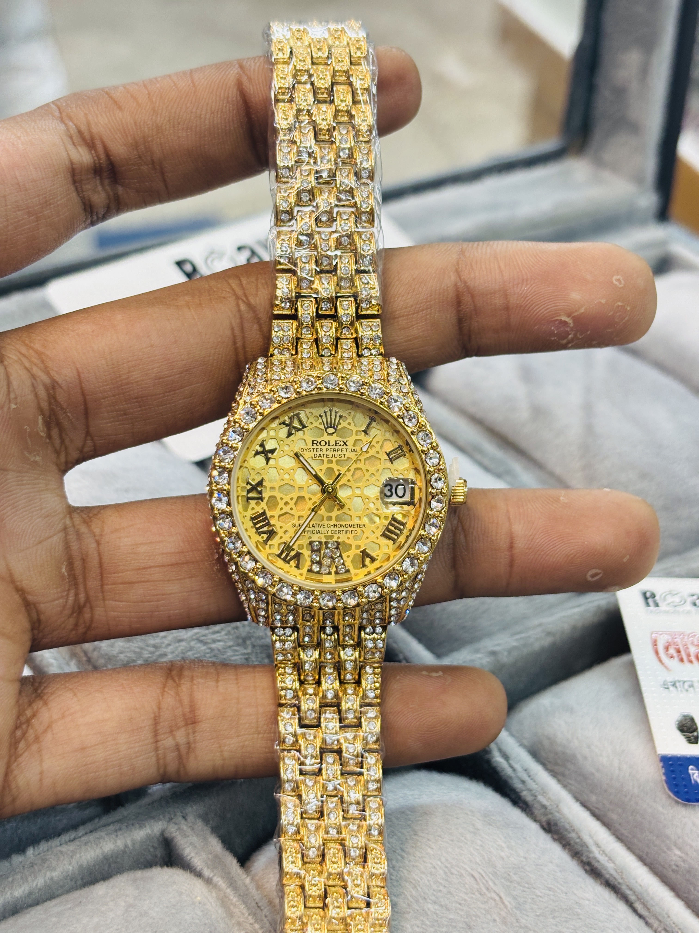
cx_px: 350
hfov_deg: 28.0
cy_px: 466
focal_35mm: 52
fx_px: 1400
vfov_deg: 36.8
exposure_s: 1/100
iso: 40
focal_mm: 5.96
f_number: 1.6
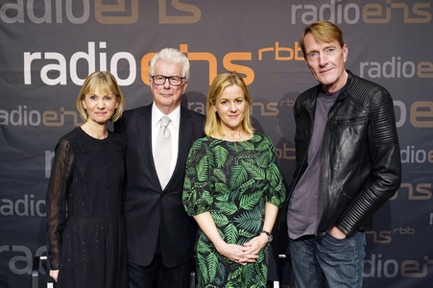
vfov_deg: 27.5
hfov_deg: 40.4
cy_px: 144
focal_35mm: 49
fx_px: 589
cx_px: 216
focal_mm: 49
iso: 1600
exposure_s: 1/50
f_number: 5.6
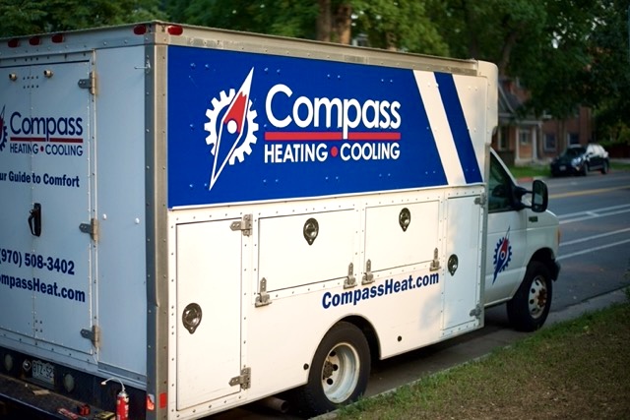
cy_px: 210
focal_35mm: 50
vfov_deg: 27.0
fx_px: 875
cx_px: 315
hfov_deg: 39.6
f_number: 1.8
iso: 500
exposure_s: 1/4000
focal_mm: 50
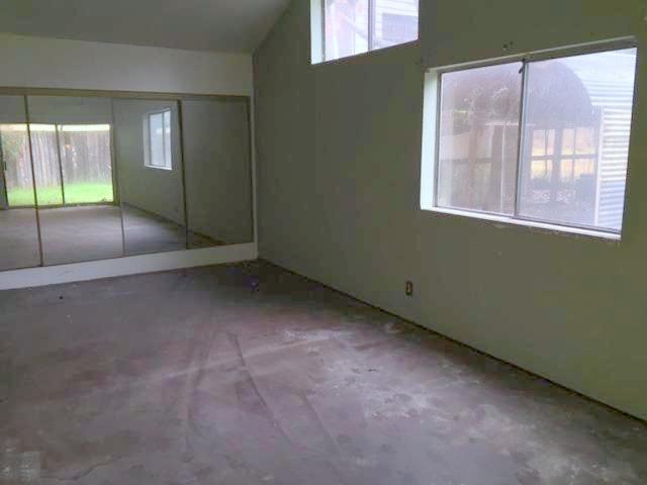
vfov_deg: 48.2
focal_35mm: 29
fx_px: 542
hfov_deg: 61.7
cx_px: 324
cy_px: 242
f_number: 2.2
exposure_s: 1/30
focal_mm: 4.15
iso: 50
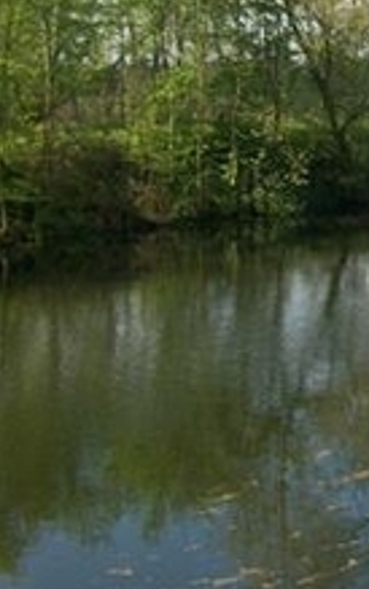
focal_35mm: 93
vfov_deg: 22.0
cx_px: 560
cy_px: 108
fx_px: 1495
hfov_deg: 13.3
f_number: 8.8
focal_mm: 5.7
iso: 80
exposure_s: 1/125
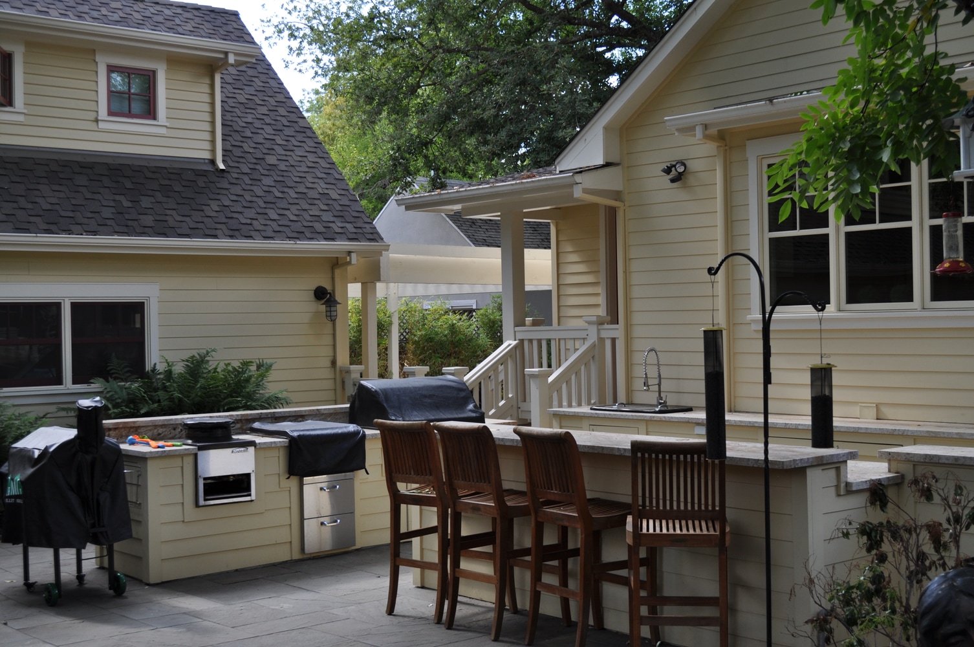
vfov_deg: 28.0
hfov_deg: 41.2
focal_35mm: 48
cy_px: 324
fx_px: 1297
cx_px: 487
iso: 200
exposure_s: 1/160
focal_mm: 32
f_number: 6.3
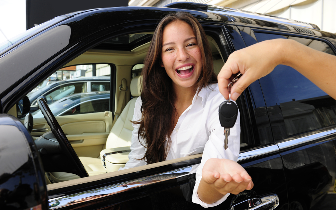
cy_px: 103
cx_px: 168
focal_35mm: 28
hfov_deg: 66.5
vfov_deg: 44.5
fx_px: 256
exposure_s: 1/125
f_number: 8
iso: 160
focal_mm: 27
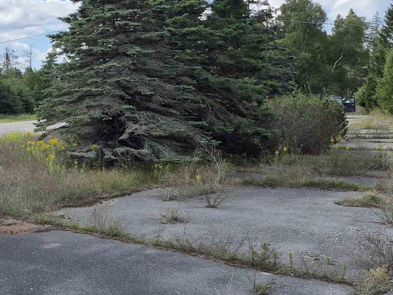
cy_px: 117
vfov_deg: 22.9
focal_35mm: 64
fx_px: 727
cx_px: -28
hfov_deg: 27.9
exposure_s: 1/1872
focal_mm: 5.4
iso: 25
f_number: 1.8
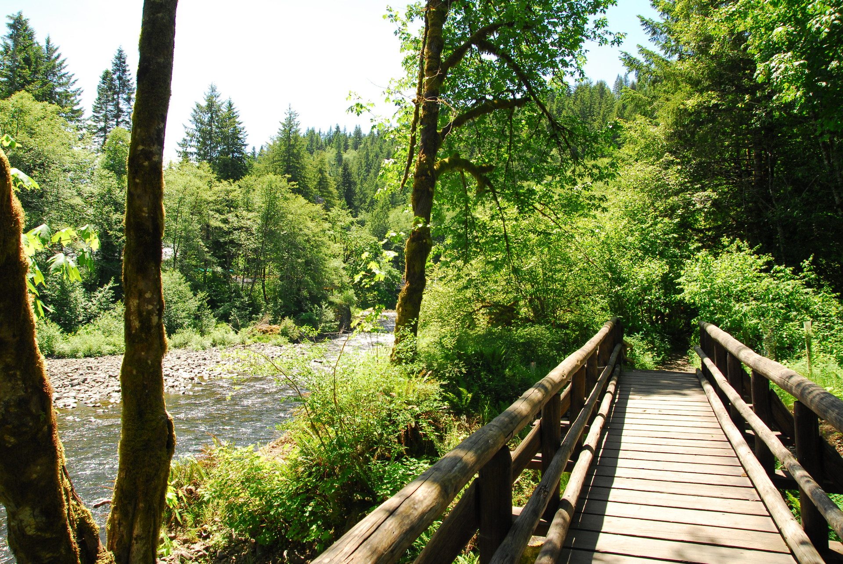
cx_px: 422
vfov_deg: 28.1
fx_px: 1125
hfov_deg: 41.1
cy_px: 282
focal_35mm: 48
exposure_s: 1/320
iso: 320
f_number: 5.6
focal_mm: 32
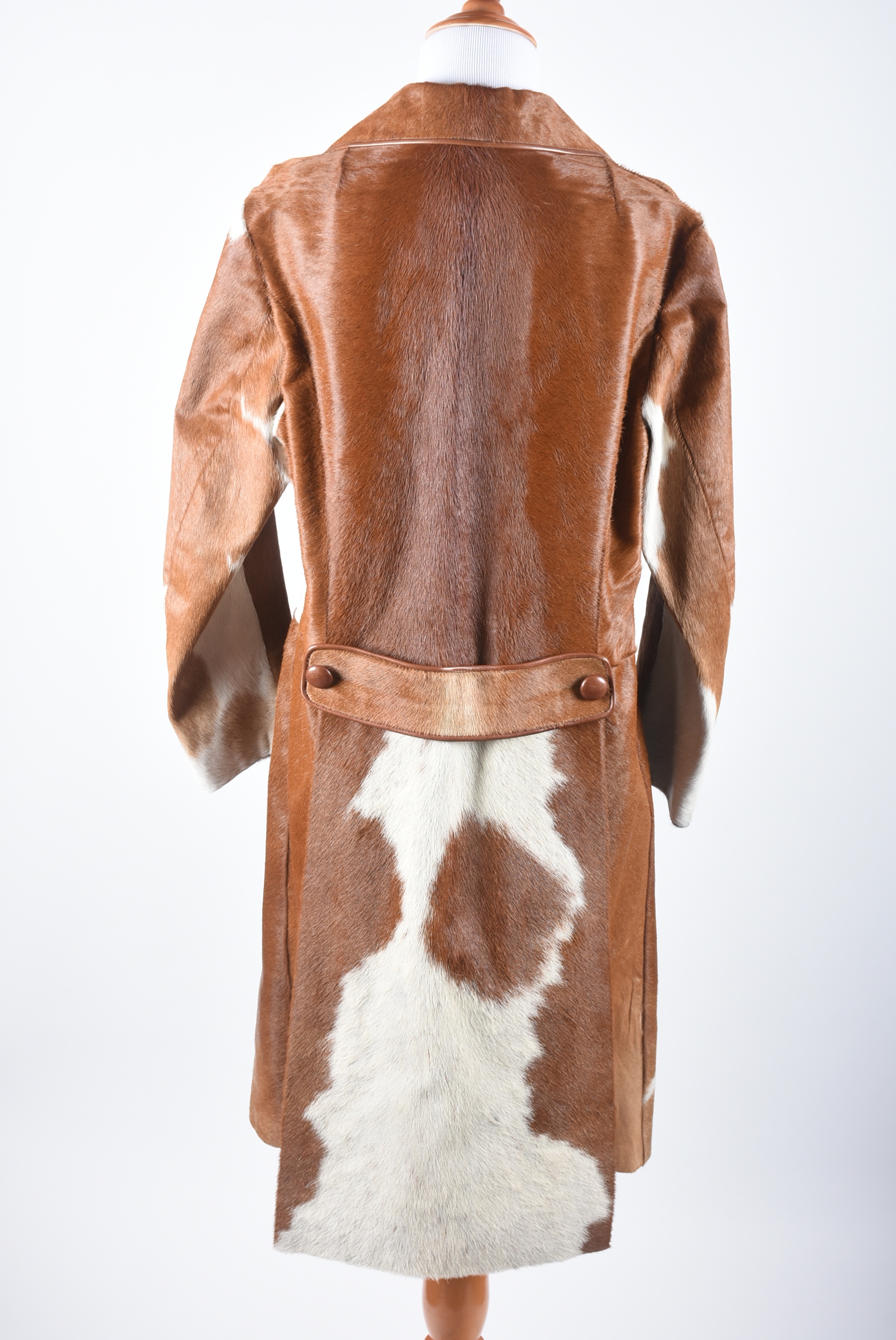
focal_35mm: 57
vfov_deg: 35.0
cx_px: 448
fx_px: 2124
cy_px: 670
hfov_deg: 23.8
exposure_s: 1/200
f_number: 10
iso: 200
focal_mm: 38
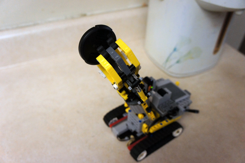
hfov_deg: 62.0
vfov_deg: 43.5
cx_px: 122
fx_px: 204
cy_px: 82
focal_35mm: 30
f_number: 4
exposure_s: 1/80
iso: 1600
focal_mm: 20
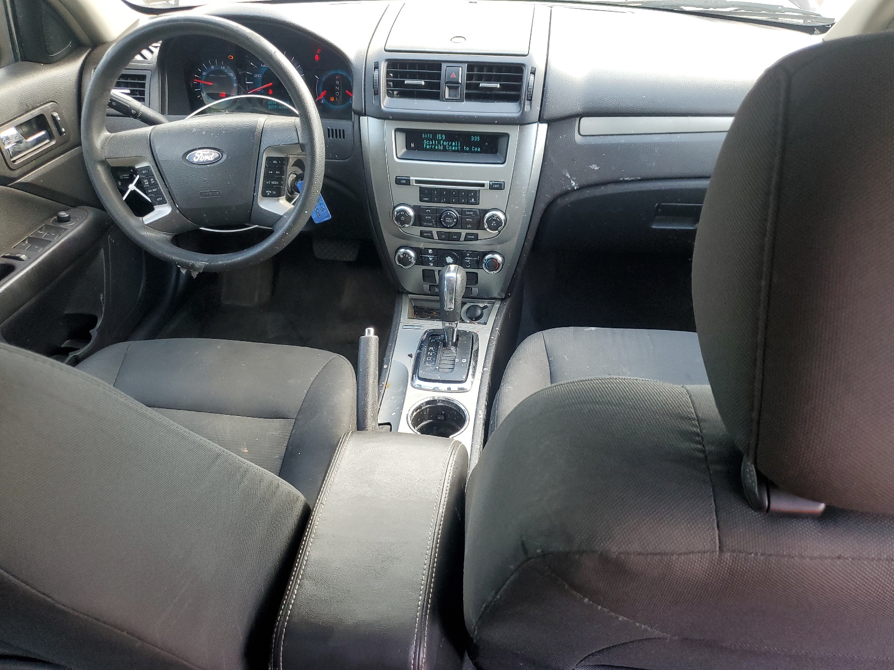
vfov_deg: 53.1
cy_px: 335
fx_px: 671
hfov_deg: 67.3
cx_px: 447
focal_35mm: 26
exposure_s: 1/120
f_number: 1.5
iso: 85
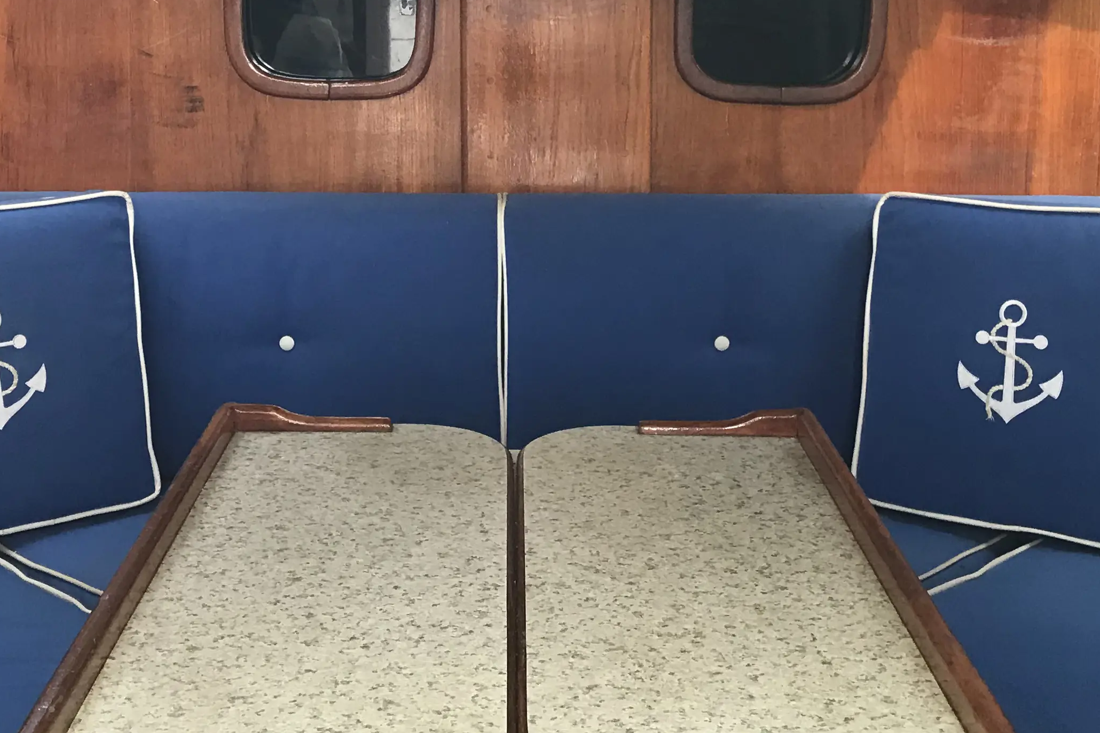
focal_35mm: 57
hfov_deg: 35.0
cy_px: 167
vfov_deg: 23.5
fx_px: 1741
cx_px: 498
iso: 32
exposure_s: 1/30
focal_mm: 3.99
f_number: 1.8
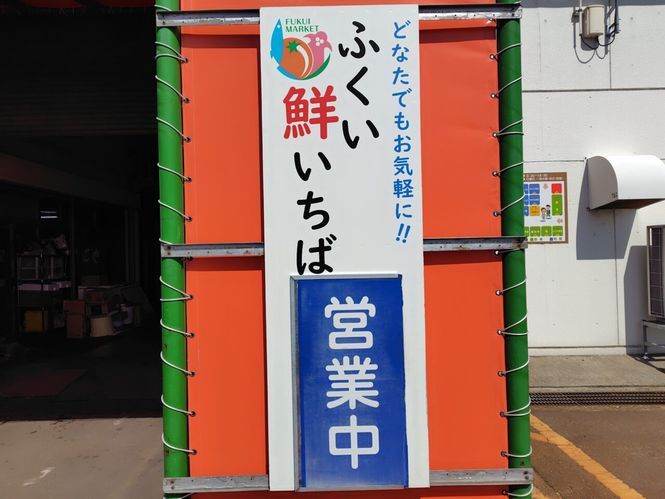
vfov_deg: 58.9
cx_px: 332
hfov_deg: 73.9
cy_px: 250
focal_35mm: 23
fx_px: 442
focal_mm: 5.6
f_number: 1.9
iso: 50
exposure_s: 1/3769
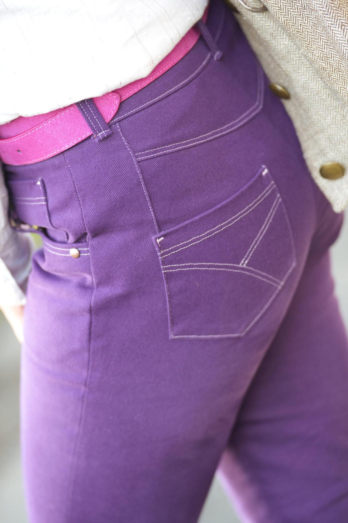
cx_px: 174
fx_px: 1566
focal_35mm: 108
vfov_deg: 18.9
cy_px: 262
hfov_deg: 12.7
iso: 250
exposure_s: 1/160
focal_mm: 108
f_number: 2.8
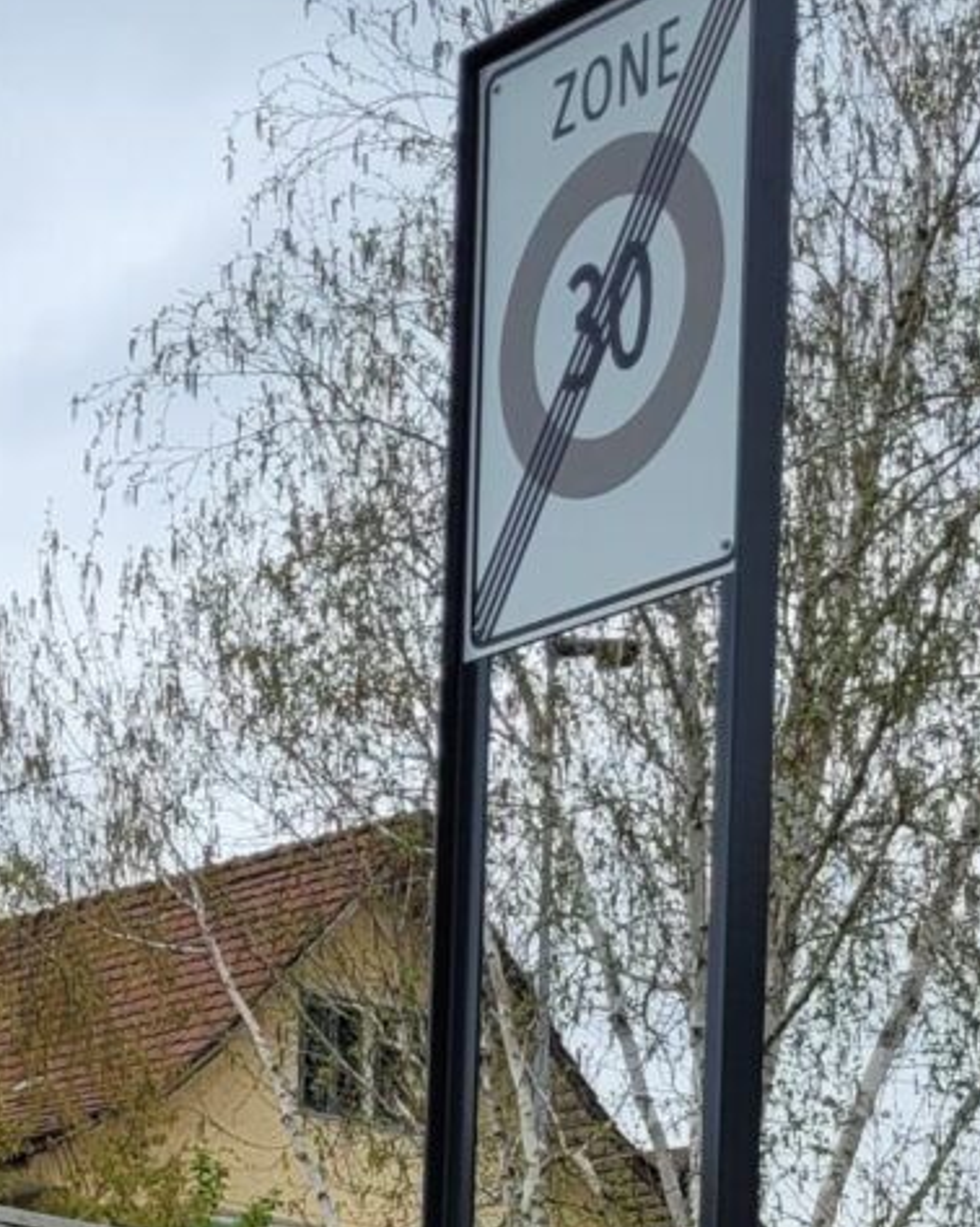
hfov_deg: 14.9
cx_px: 687
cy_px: 1673
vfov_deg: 17.3
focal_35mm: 103
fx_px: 3737
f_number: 1.8
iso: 40
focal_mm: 5.4
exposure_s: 1/1461
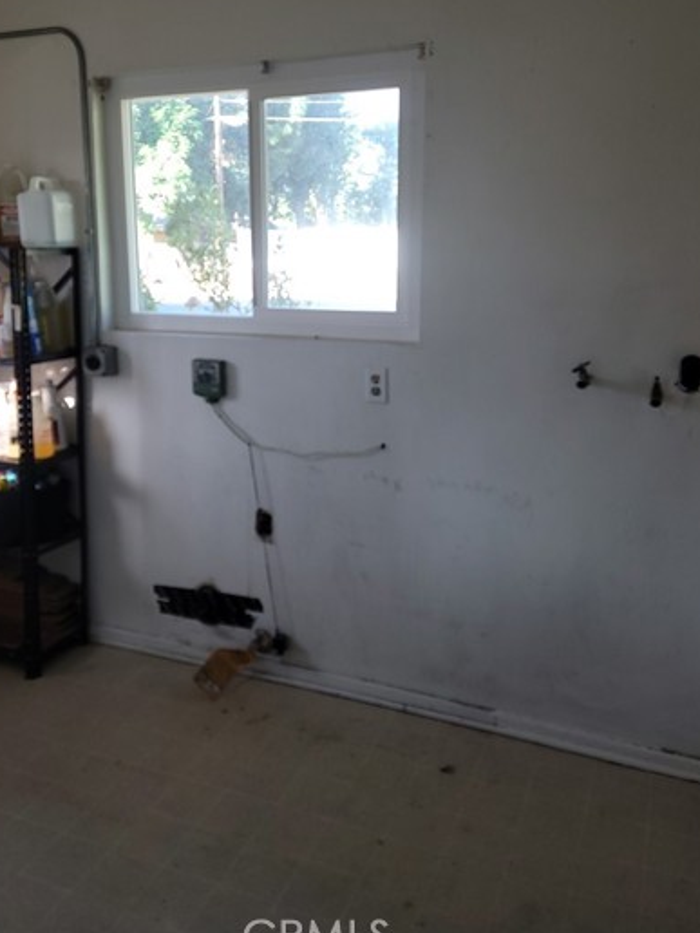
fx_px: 836
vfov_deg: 58.0
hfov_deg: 45.4
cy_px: 383
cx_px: 322
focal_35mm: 31
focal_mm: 7
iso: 80
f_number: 1.8
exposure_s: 1/60
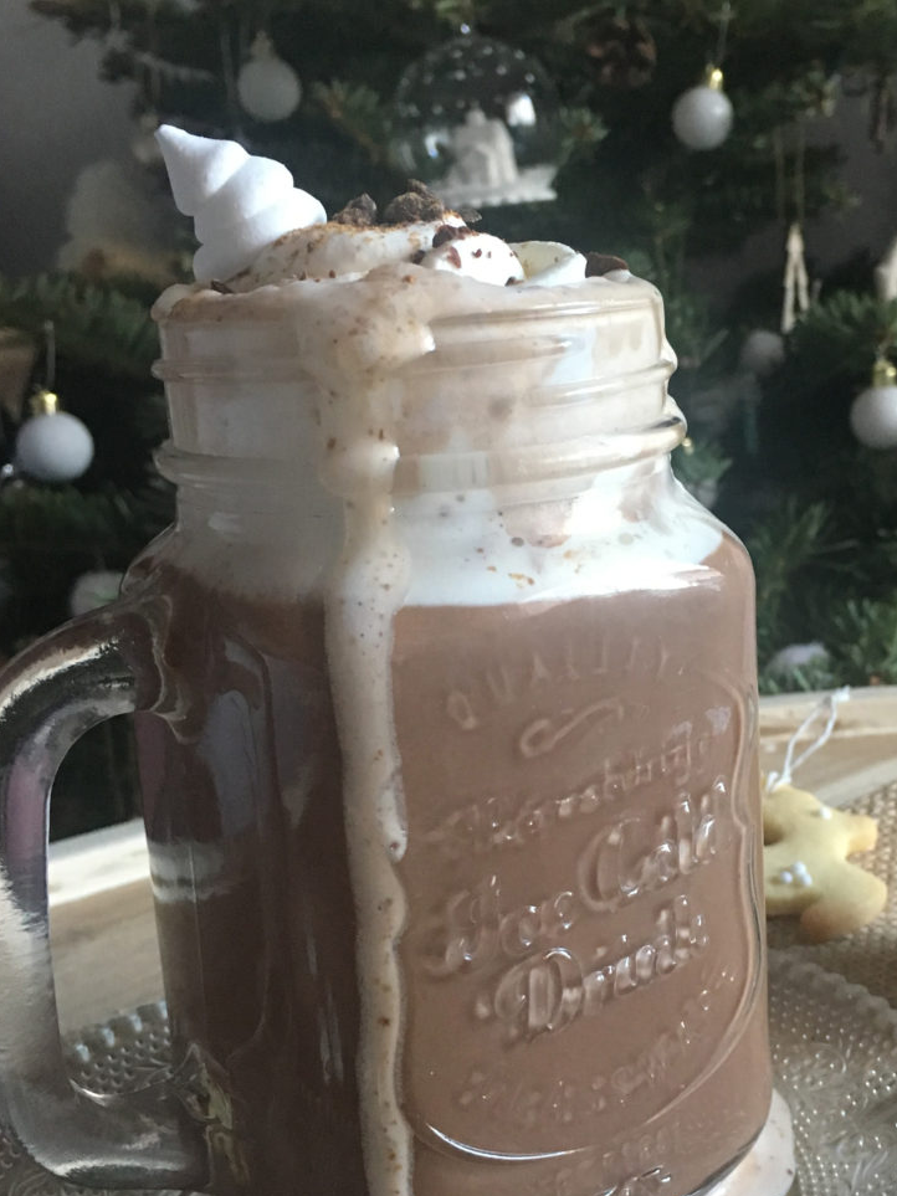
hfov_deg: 30.4
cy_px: 631
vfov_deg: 40.4
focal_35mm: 47
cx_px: 672
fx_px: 1624
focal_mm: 4.15
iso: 200
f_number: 2.2
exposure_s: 1/33
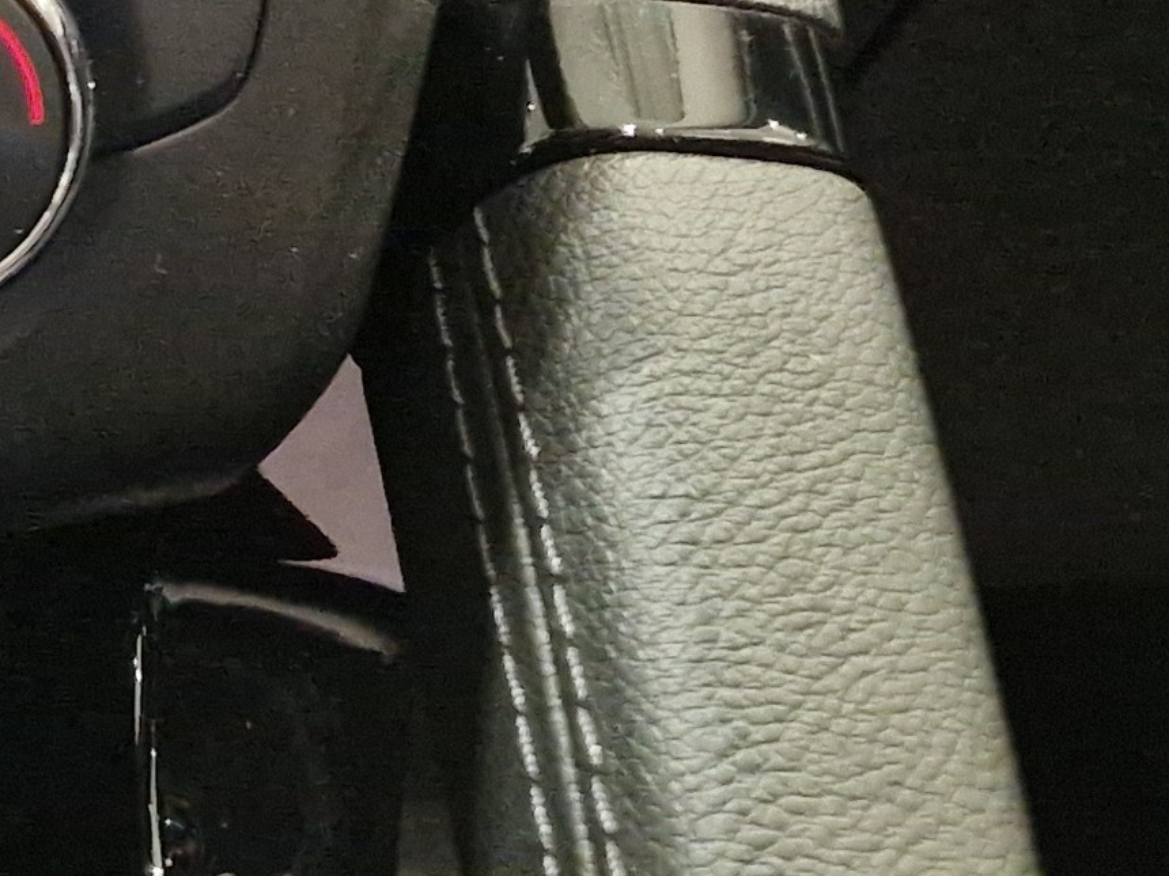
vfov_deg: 13.0
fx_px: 3613
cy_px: -500
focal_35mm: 107
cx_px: -1174
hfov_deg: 15.0
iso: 800
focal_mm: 5.4
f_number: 1.8
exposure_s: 1/100
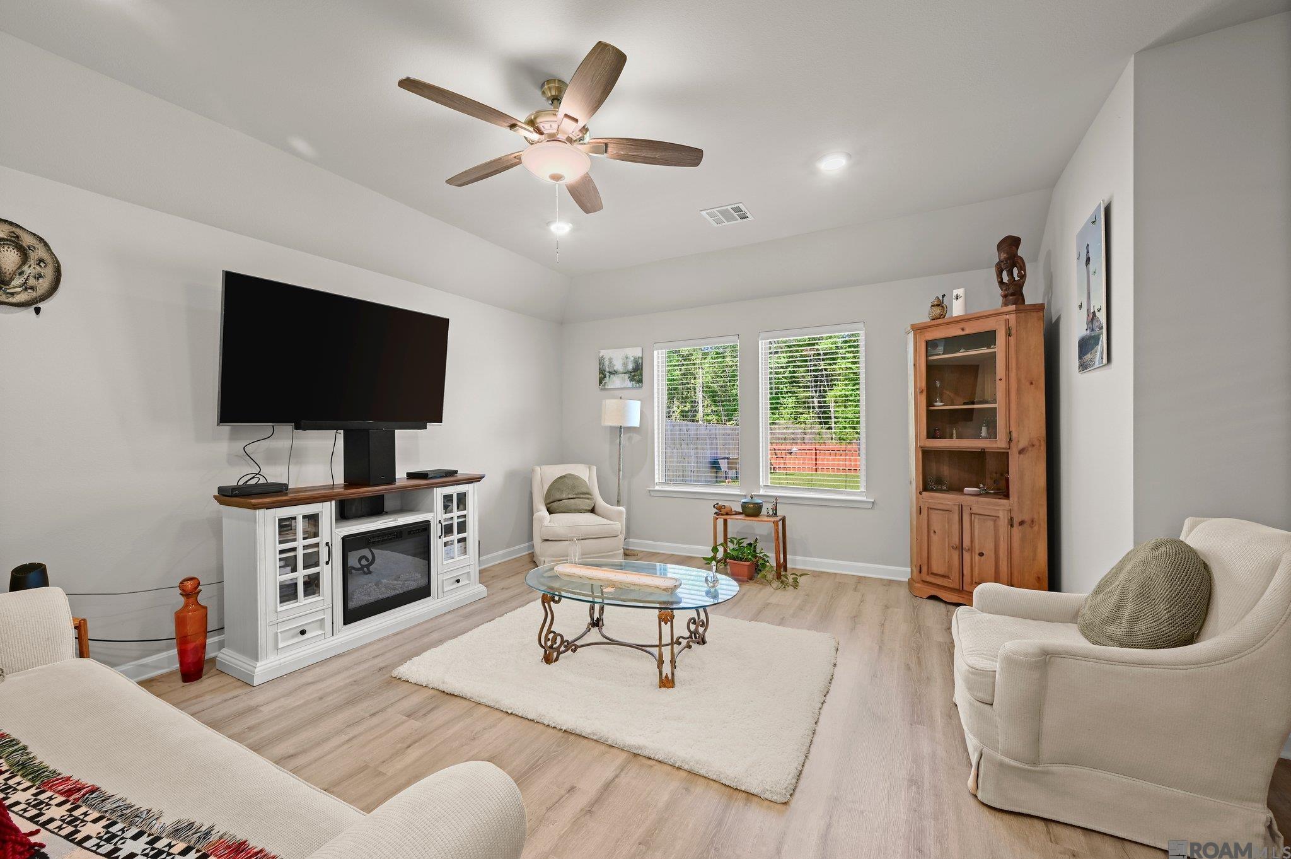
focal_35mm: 14
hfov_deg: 104.3
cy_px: 430
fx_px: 502
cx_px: 646
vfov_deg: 81.1
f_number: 10
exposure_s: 1/2
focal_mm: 14
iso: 200
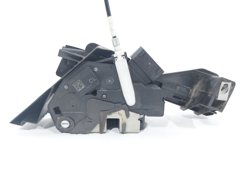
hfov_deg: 71.6
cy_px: 90
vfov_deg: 56.8
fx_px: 168
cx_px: 121
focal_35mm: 24
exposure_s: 1/50
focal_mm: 5.23
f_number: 1.8
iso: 125
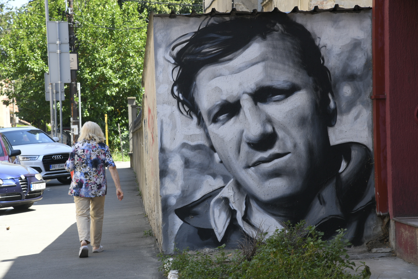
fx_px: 1219
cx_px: 209
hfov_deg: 19.5
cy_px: 140
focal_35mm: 105
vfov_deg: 13.0
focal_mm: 105
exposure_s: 1/200
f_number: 7.1
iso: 400
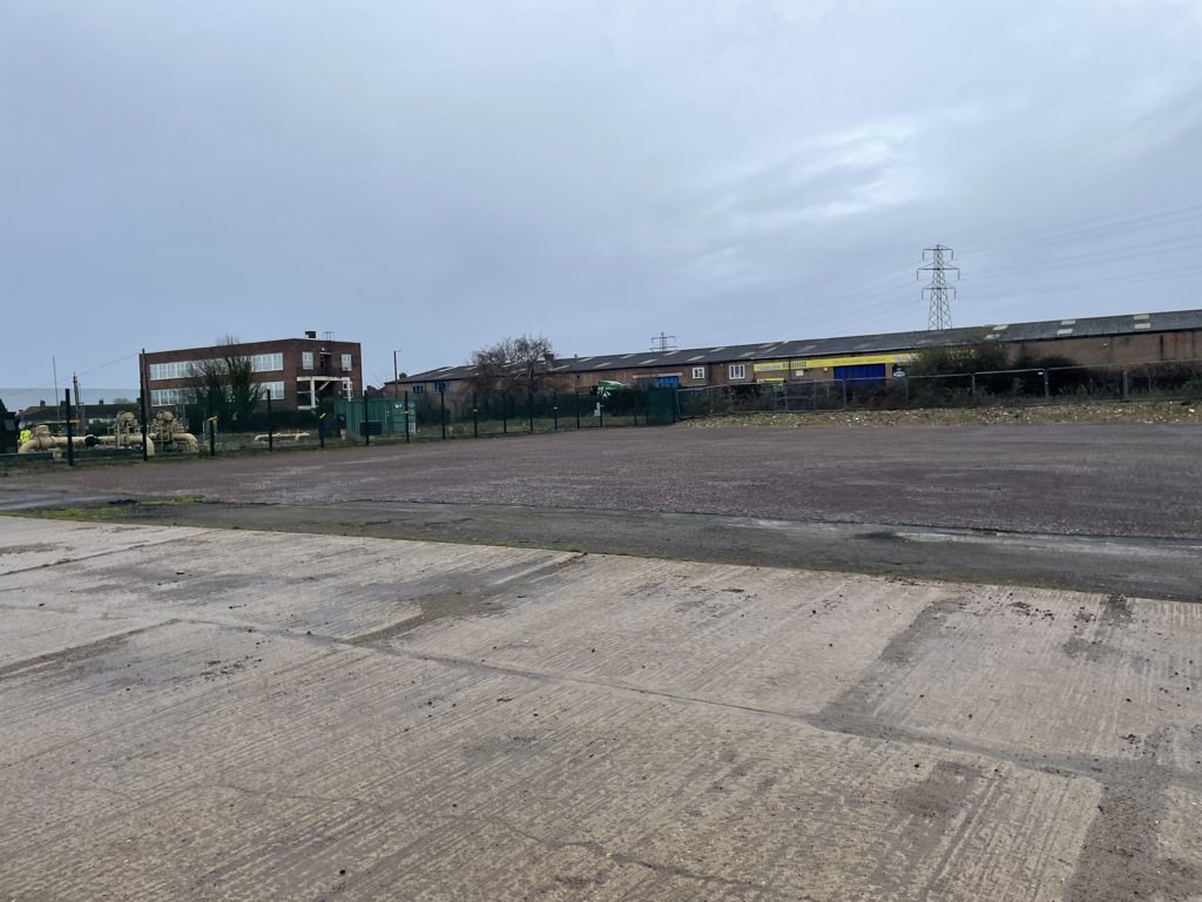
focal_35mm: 26
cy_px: 451
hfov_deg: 67.3
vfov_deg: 53.1
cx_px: 601
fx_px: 903
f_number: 1.6
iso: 32
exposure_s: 1/955
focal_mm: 4.2
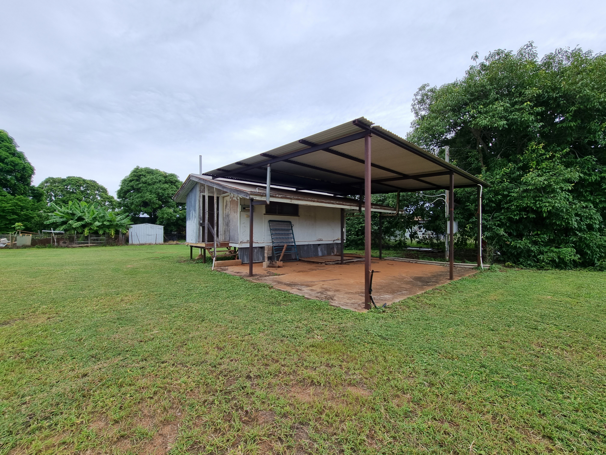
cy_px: 228
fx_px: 228
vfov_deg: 89.9
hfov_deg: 106.2
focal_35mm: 13
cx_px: 303
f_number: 2.2
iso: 50
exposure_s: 1/970
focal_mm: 2.2
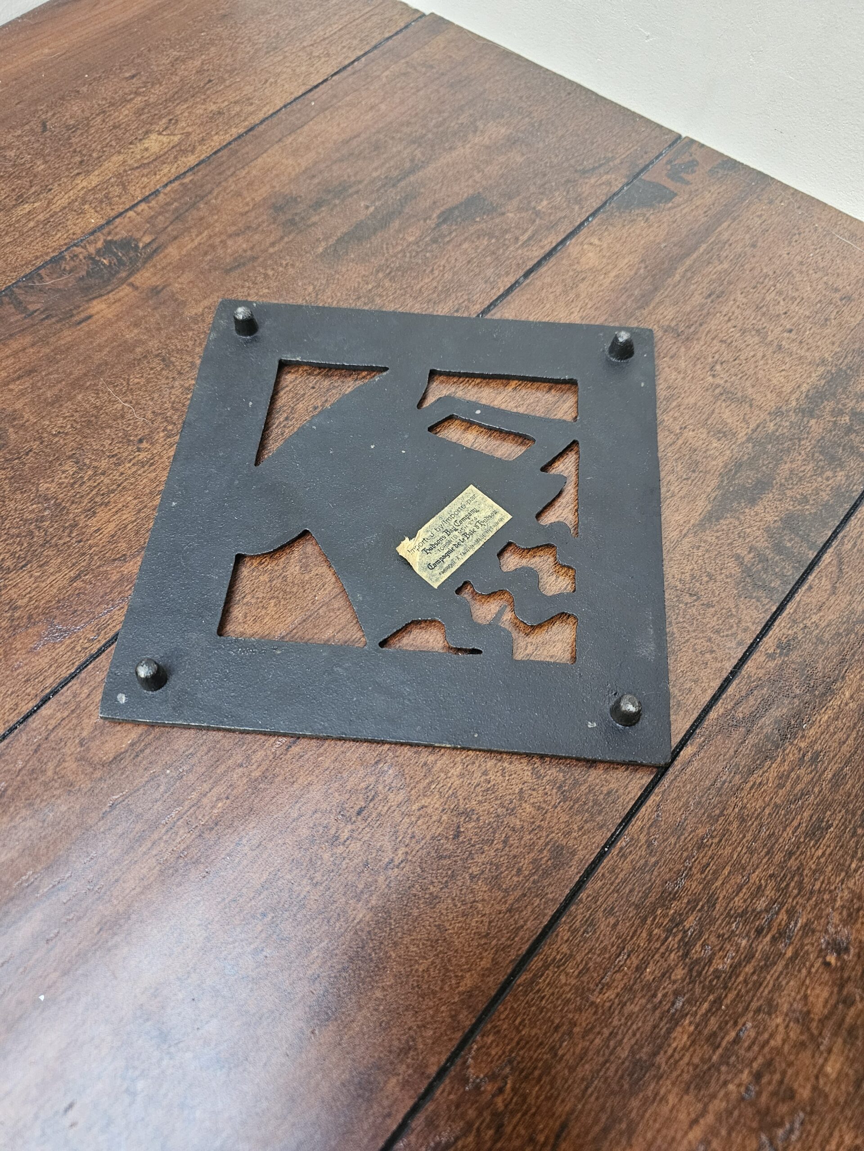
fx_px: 765
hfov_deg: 58.9
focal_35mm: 23
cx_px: 432
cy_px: 576
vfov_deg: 73.9
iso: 640
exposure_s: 1/40
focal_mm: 6.3
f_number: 1.7
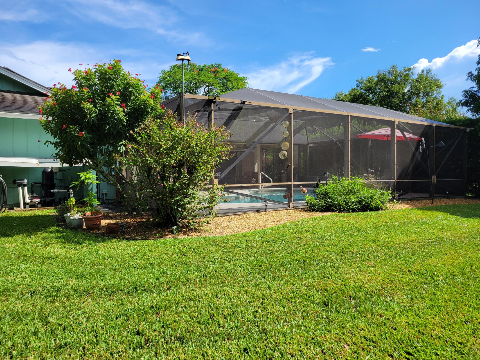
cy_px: 180
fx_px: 361
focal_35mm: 26
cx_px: 240
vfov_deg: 53.1
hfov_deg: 67.3
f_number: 1.8
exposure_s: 1/1854
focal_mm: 5.4
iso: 40
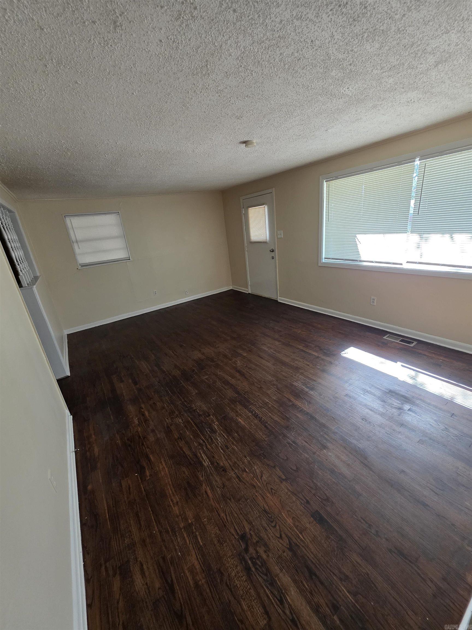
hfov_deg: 89.9
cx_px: 236
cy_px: 315
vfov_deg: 106.2
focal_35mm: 13
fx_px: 236
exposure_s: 1/120
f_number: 1.9
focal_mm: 2.2
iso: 200
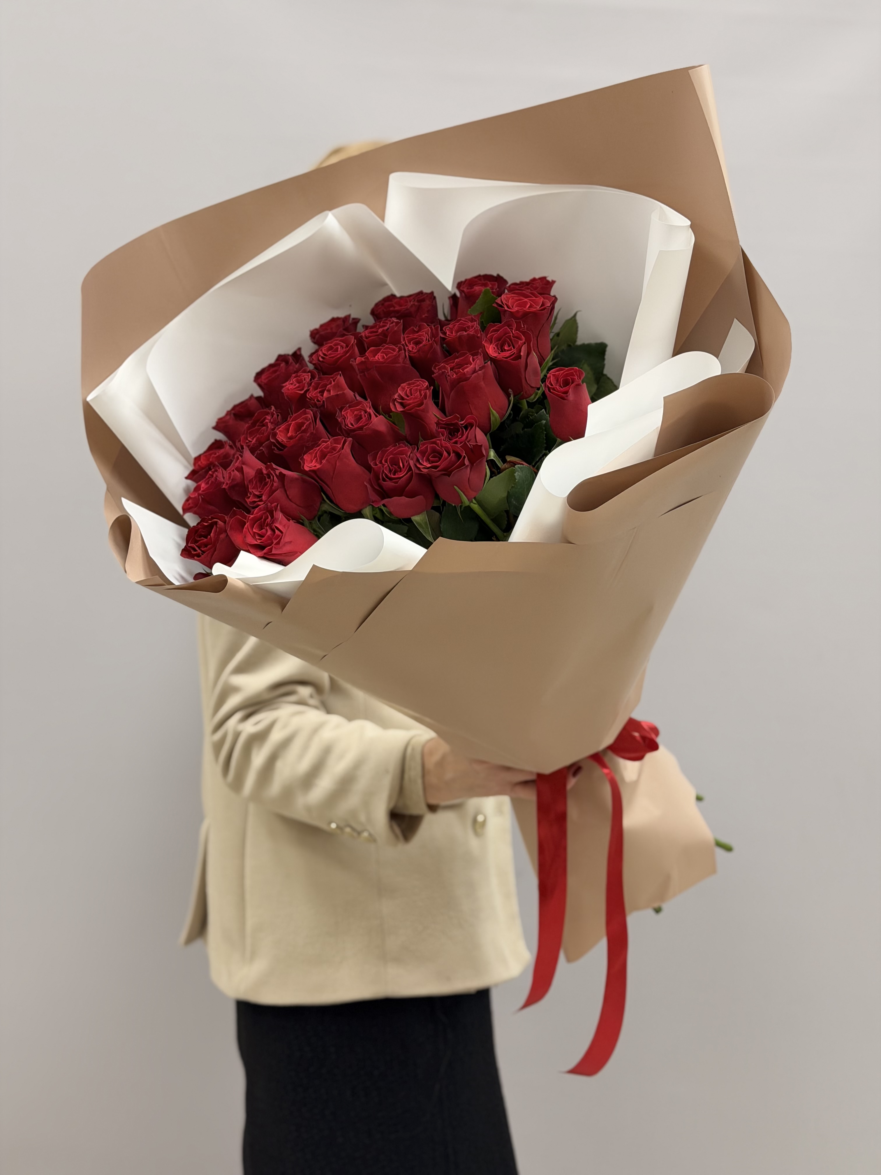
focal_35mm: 48
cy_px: 588
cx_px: 440
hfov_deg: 30.3
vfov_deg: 39.7
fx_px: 1629
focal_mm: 6.76
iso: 80
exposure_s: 1/100
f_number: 1.78
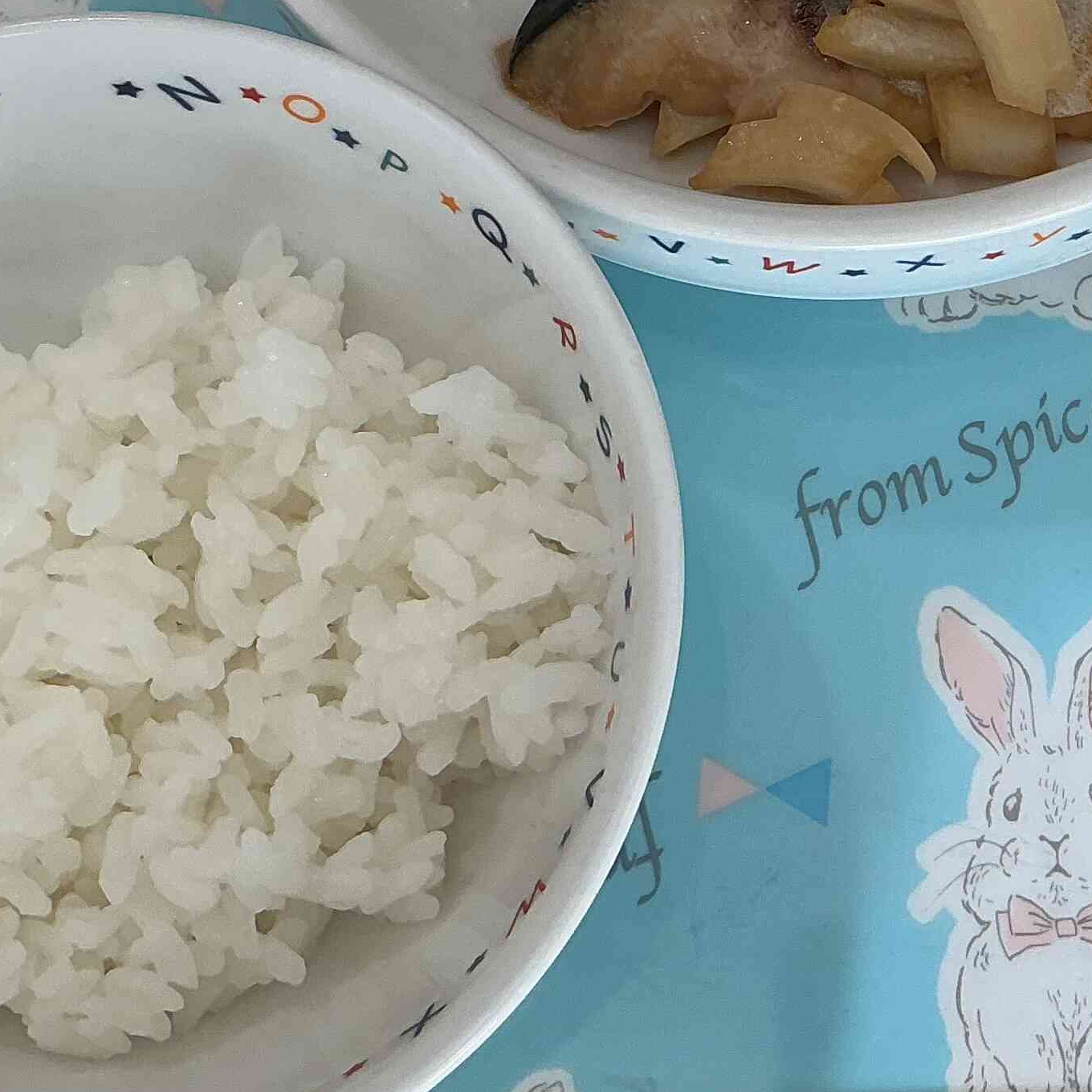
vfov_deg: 22.3
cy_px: 156
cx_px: 985
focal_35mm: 76
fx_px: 2712
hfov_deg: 22.2
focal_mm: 3
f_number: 1.8
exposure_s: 1/120
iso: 25
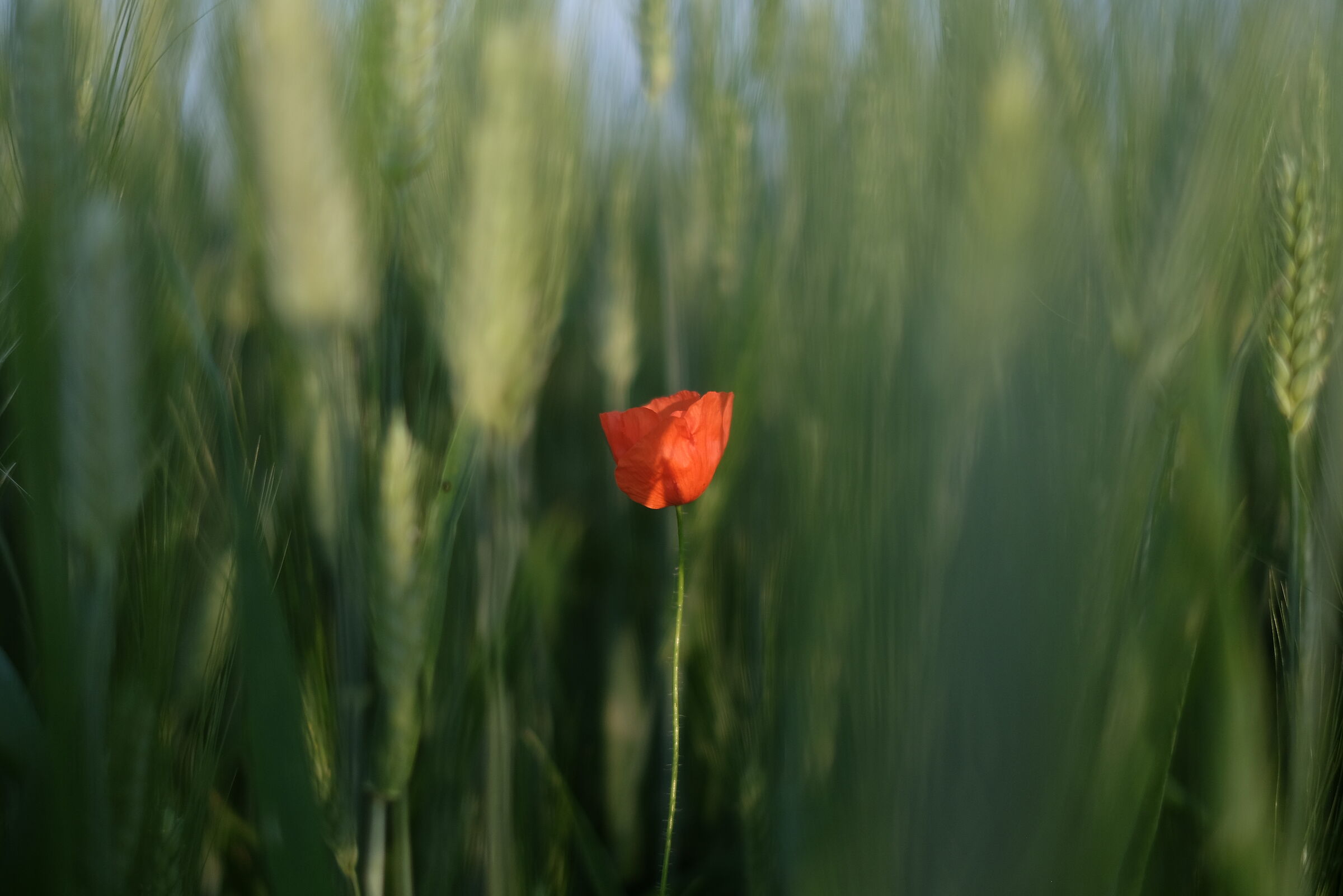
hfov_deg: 37.5
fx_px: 1977
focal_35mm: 53
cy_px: 448
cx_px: 672
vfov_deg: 25.5
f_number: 1.4
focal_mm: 35
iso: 200
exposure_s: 1/4000
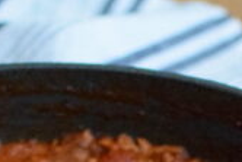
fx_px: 1596
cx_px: 159
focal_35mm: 237
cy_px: 293
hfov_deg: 8.7
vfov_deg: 5.7
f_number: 1.8
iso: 6400
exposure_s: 1/640
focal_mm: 35
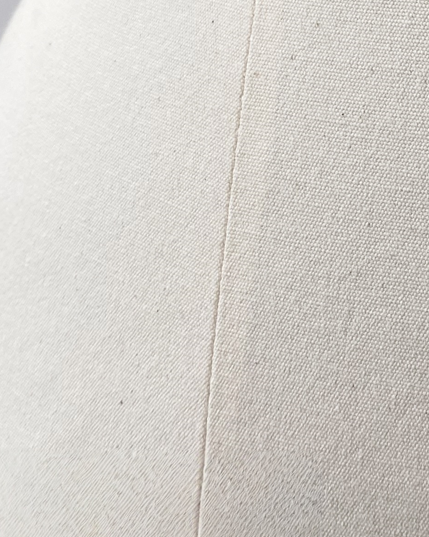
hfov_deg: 16.9
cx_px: 472
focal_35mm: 88
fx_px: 1397
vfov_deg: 21.0
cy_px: -10
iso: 40
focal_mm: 4.25
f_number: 1.8
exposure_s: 1/100
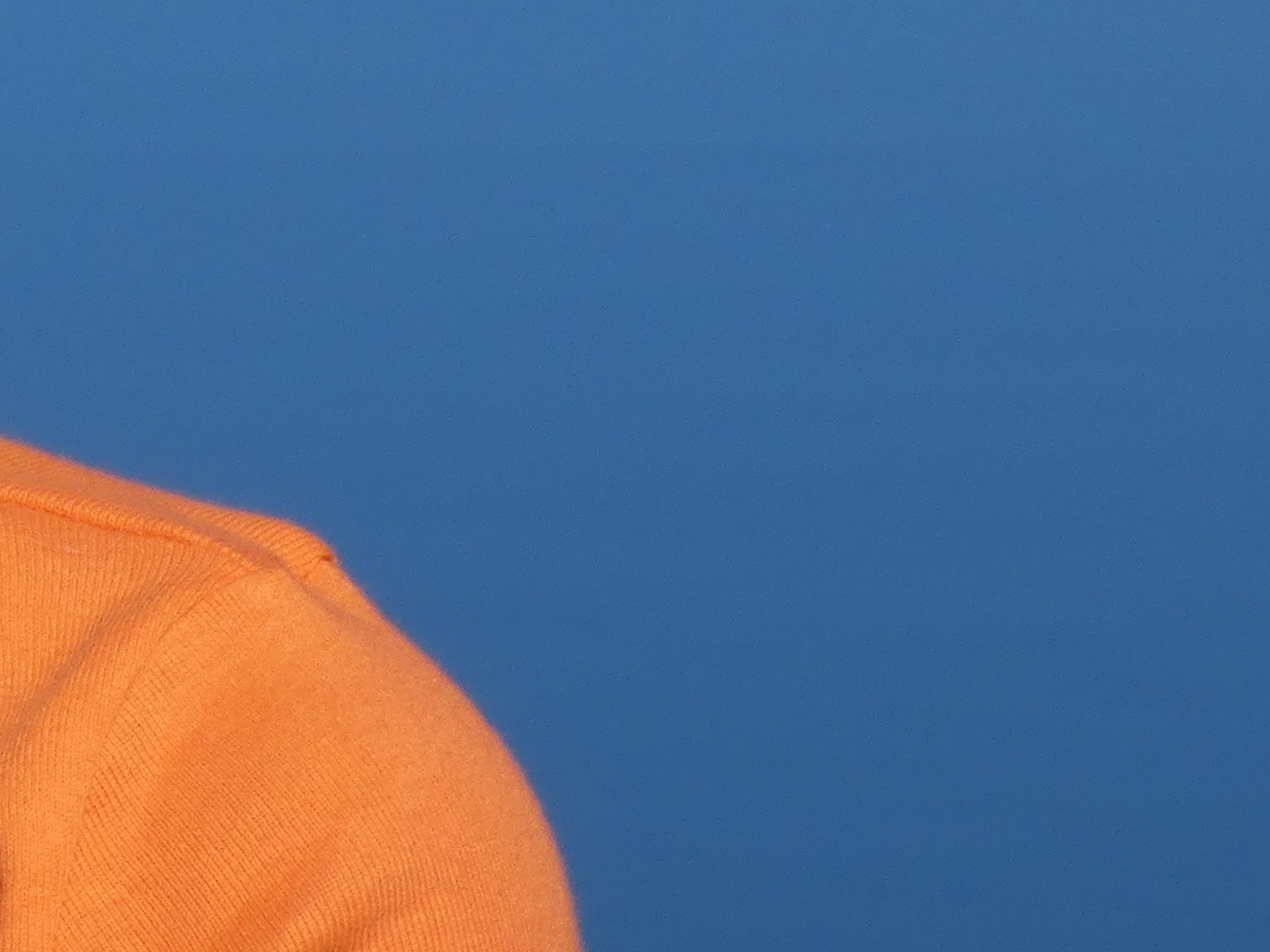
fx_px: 25973
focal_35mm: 708
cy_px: -503
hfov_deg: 2.8
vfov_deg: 2.1
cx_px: -502
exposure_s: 1/800
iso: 80
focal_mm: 33.9
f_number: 5.5
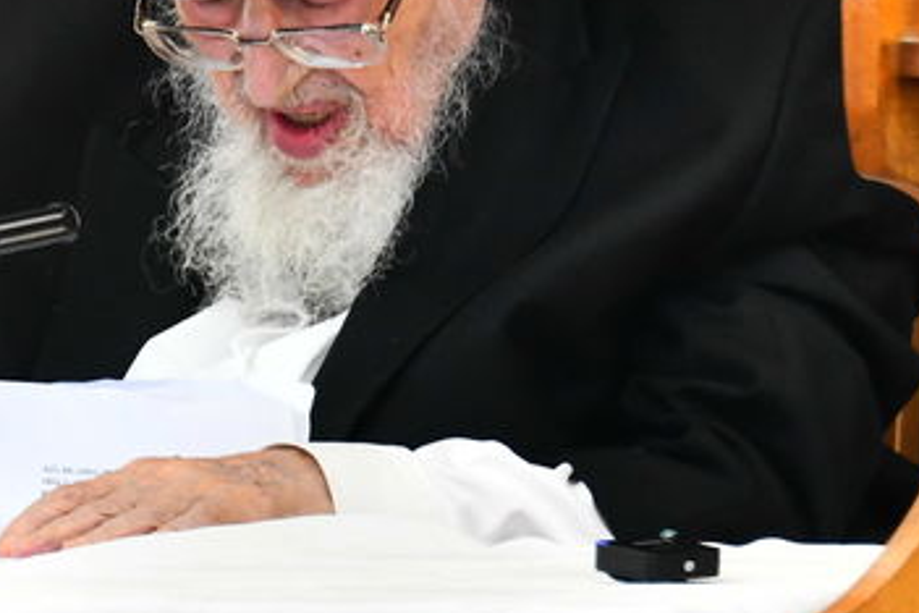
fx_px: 17332
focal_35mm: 679
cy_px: 177
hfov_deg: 3.0
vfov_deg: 2.0
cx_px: -314
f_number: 5.6
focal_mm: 170
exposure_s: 1/160
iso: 2000
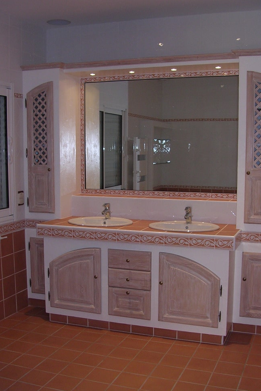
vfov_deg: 44.4
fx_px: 478
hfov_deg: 30.5
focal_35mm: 44
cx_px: 134
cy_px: 217
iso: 100
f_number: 2.8
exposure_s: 1/60.1
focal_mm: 5.8
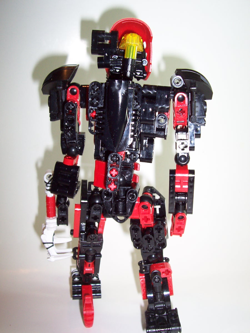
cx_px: 125
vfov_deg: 50.1
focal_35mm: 37
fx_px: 356
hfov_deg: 38.7
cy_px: 166
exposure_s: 1/60
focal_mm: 5.6
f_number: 2.8
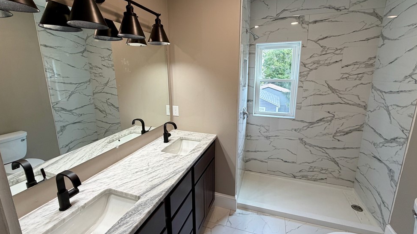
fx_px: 177
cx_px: 216
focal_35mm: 16
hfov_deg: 99.3
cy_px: 106
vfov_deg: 66.9
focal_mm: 2.22
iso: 100
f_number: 2.2
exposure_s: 1/120
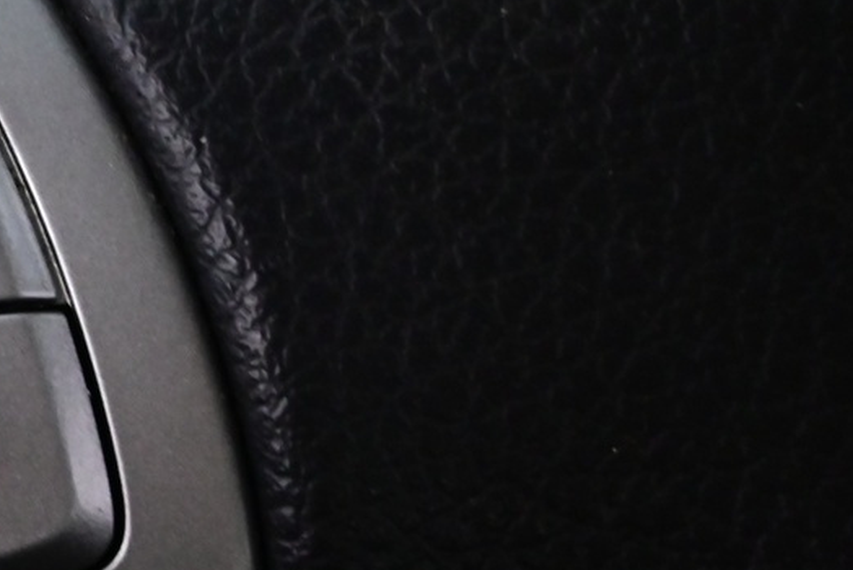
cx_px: -451
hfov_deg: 13.6
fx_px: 3350
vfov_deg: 9.7
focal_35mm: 141
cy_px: 353
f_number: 4.8
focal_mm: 30.5
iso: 2200
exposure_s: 1/20
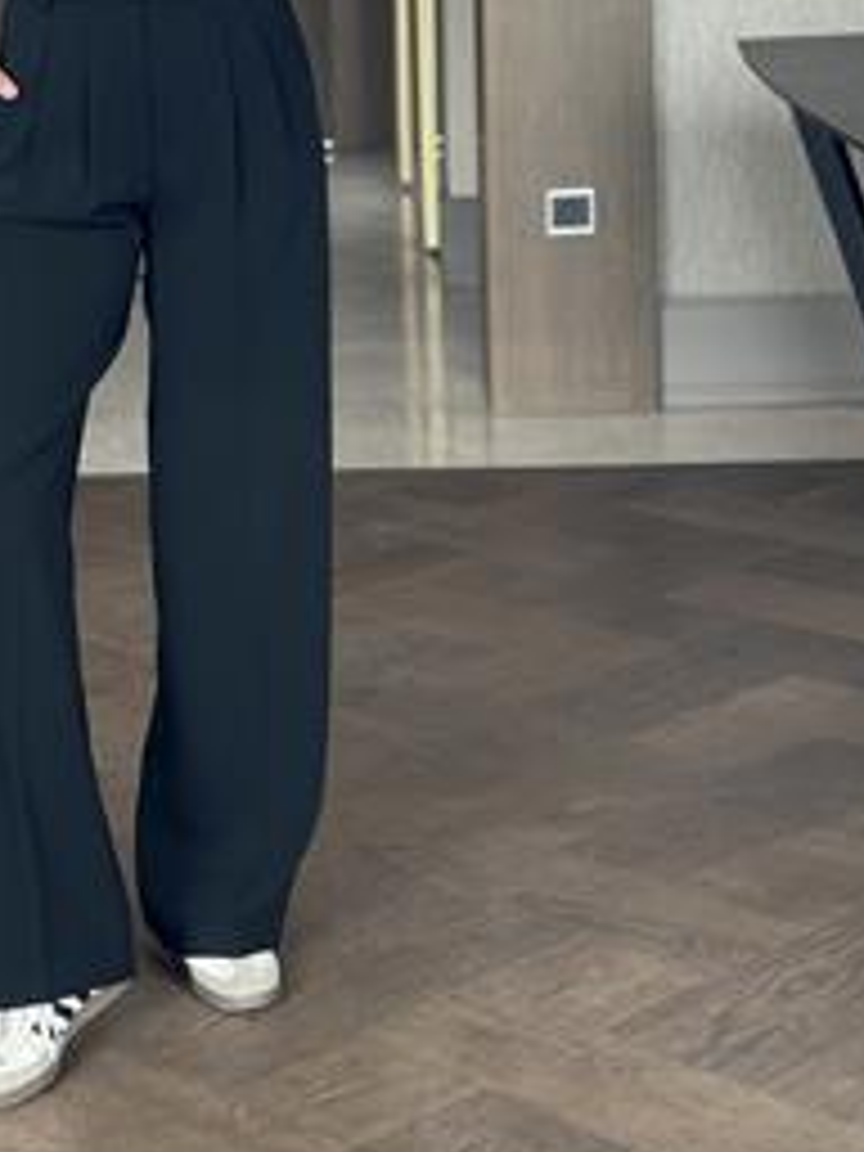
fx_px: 3162
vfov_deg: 20.4
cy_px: 189
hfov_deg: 15.4
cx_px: 117
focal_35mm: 95
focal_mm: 6.86
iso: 125
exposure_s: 1/60
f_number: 1.78
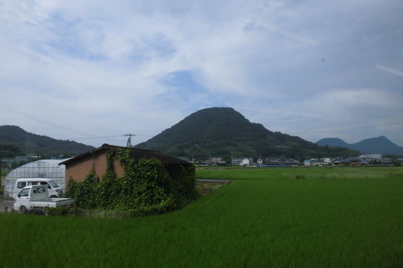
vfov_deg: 46.4
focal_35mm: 28
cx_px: 200
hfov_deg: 65.5
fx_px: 313
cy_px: 142
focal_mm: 4.6
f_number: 3.5
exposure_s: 1/640
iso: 100
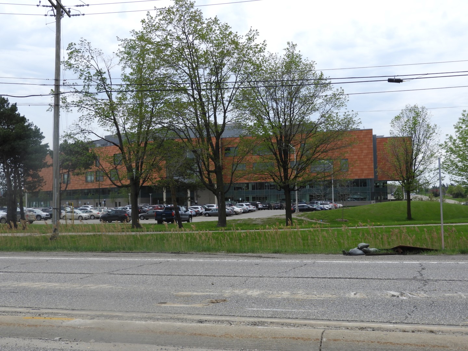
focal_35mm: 45
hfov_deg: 42.1
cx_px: 234
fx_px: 608
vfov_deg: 32.2
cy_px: 176
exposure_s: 1/1000
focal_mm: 8.1
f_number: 4
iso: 100
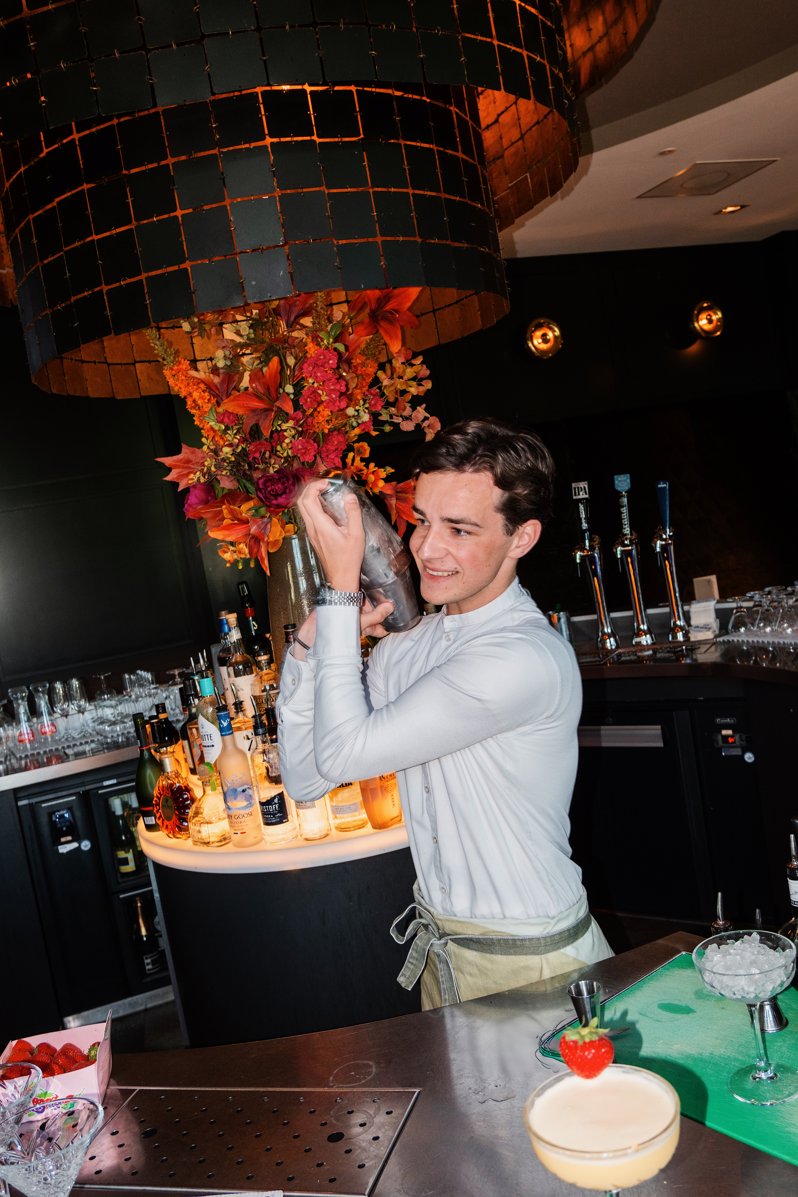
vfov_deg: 58.7
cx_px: 399
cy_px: 598
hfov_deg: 41.1
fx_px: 1064
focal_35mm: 32
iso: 250
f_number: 4.2
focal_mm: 21.5
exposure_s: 1/60
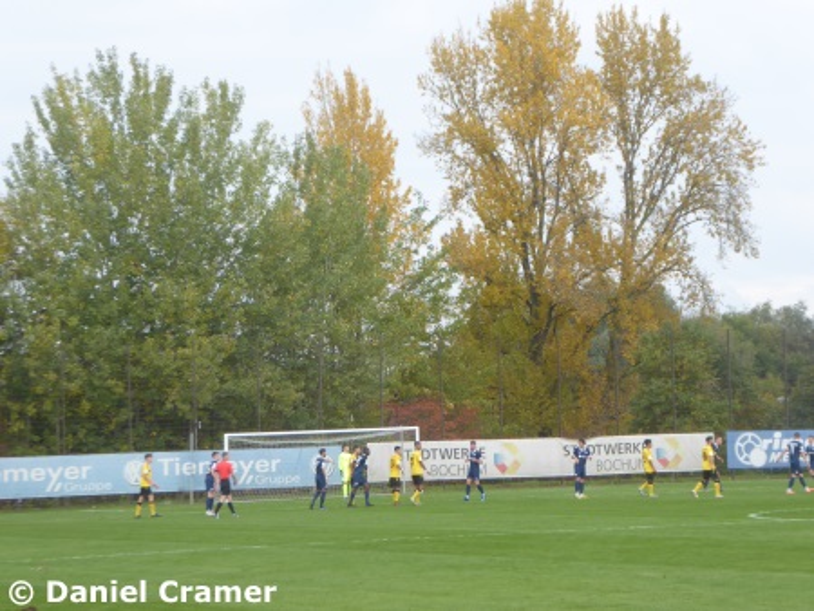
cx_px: 407
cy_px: 306
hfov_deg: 15.9
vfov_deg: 12.0
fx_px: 2917
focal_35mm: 124
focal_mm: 22.3
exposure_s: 1/100
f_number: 5.2
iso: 80
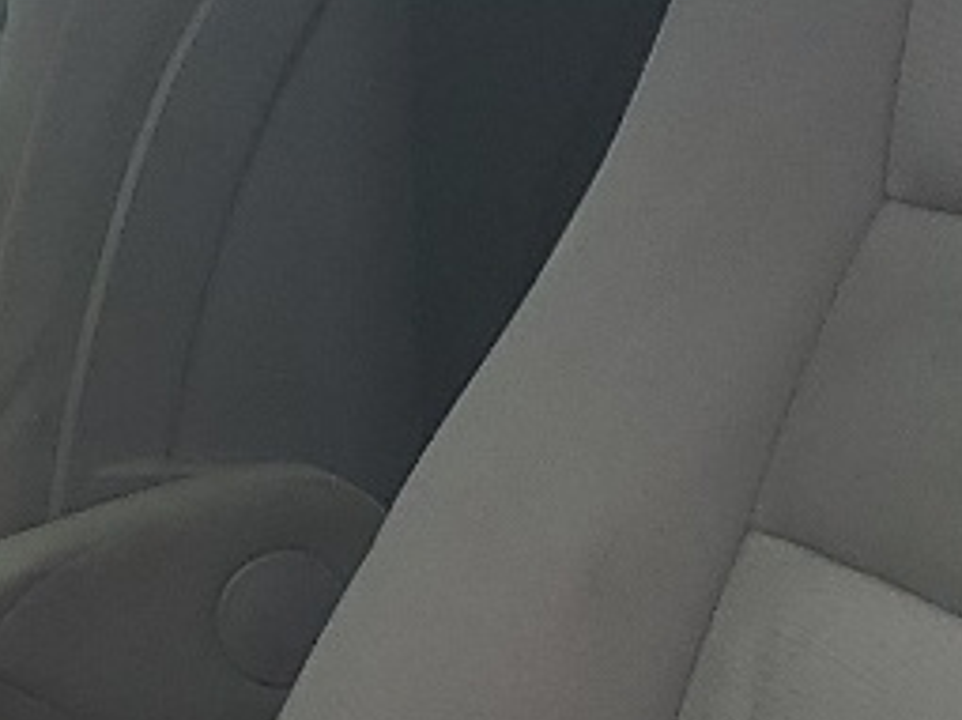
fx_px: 4528
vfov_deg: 9.1
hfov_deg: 11.5
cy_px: 596
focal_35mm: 163
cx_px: -558
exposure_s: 1/294
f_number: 1.5
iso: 50
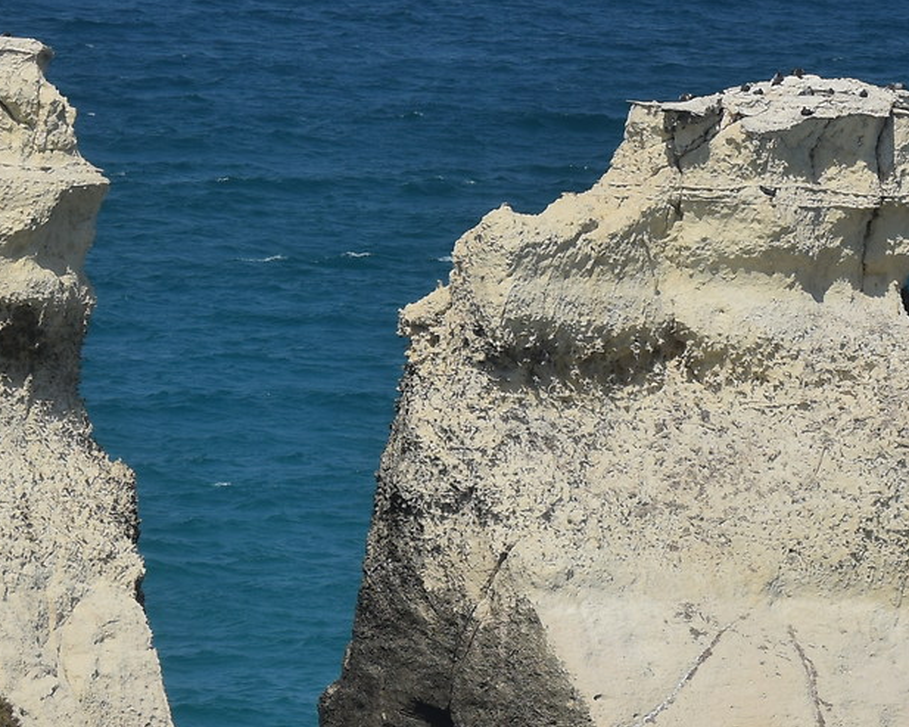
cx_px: 309
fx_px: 11047
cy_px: 550
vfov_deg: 3.8
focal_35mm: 411
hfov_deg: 4.7
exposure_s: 1/1250
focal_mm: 75
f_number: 5.3
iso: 100
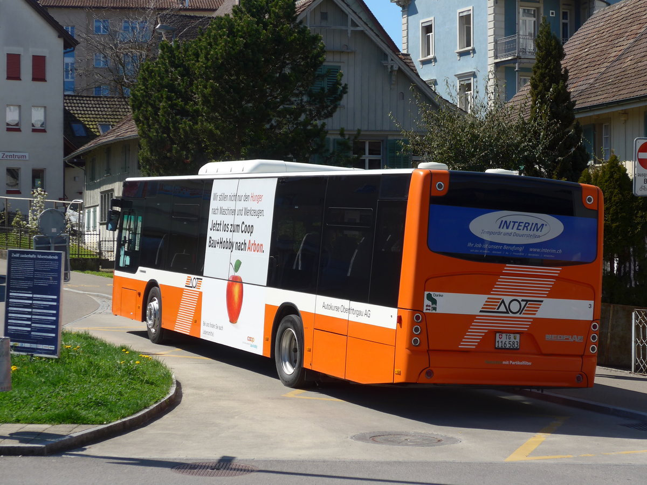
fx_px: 1495
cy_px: 242
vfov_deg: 18.4
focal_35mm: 80
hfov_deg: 24.4
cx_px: 324
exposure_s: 1/640
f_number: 4.4
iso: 80
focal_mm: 16
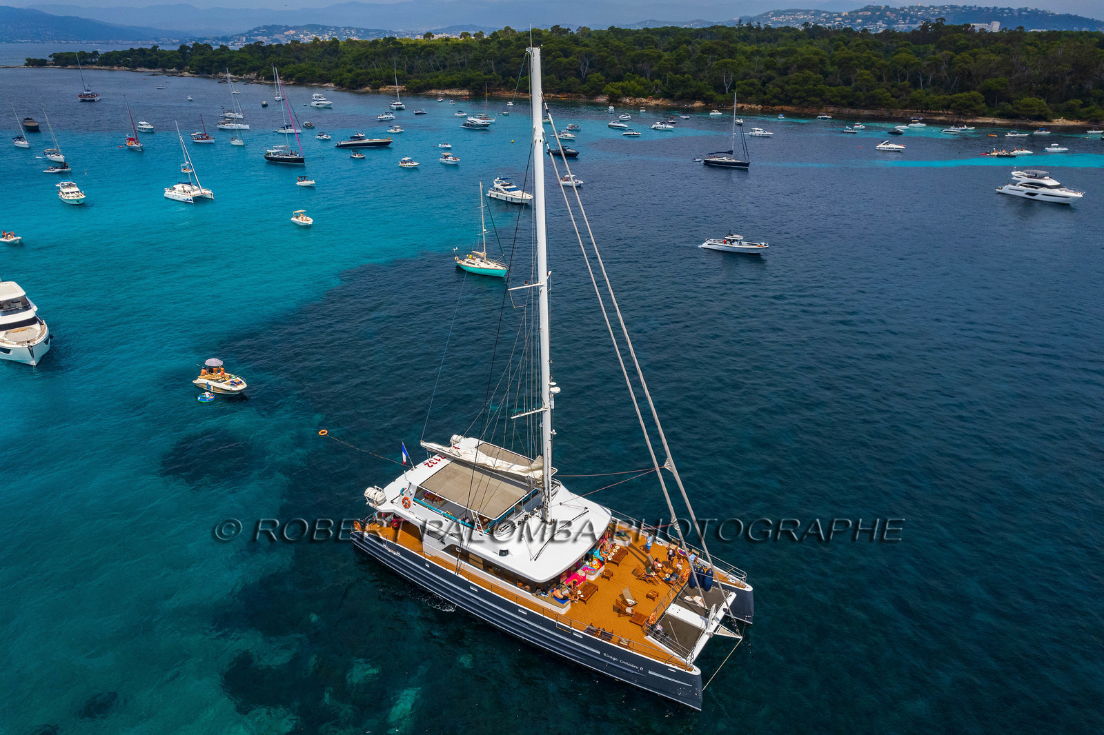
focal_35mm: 22
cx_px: 552
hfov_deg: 78.6
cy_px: 368
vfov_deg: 57.2
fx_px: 674
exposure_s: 1/4000
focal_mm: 8.4
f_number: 2.8
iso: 100
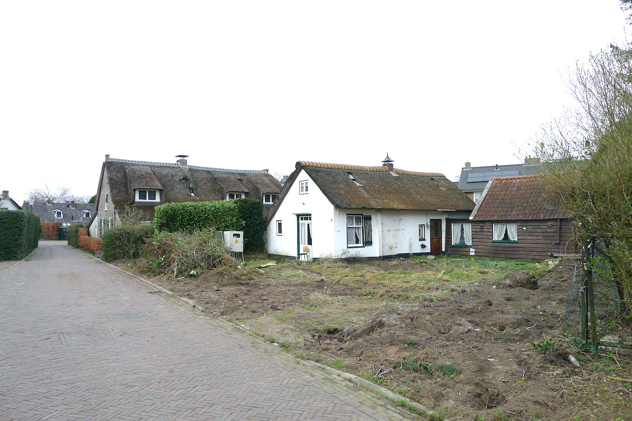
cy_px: 210
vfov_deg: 53.2
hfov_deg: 73.7
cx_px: 316
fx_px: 421
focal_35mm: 24
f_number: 2.8
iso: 80
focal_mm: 5.1
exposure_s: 1/320
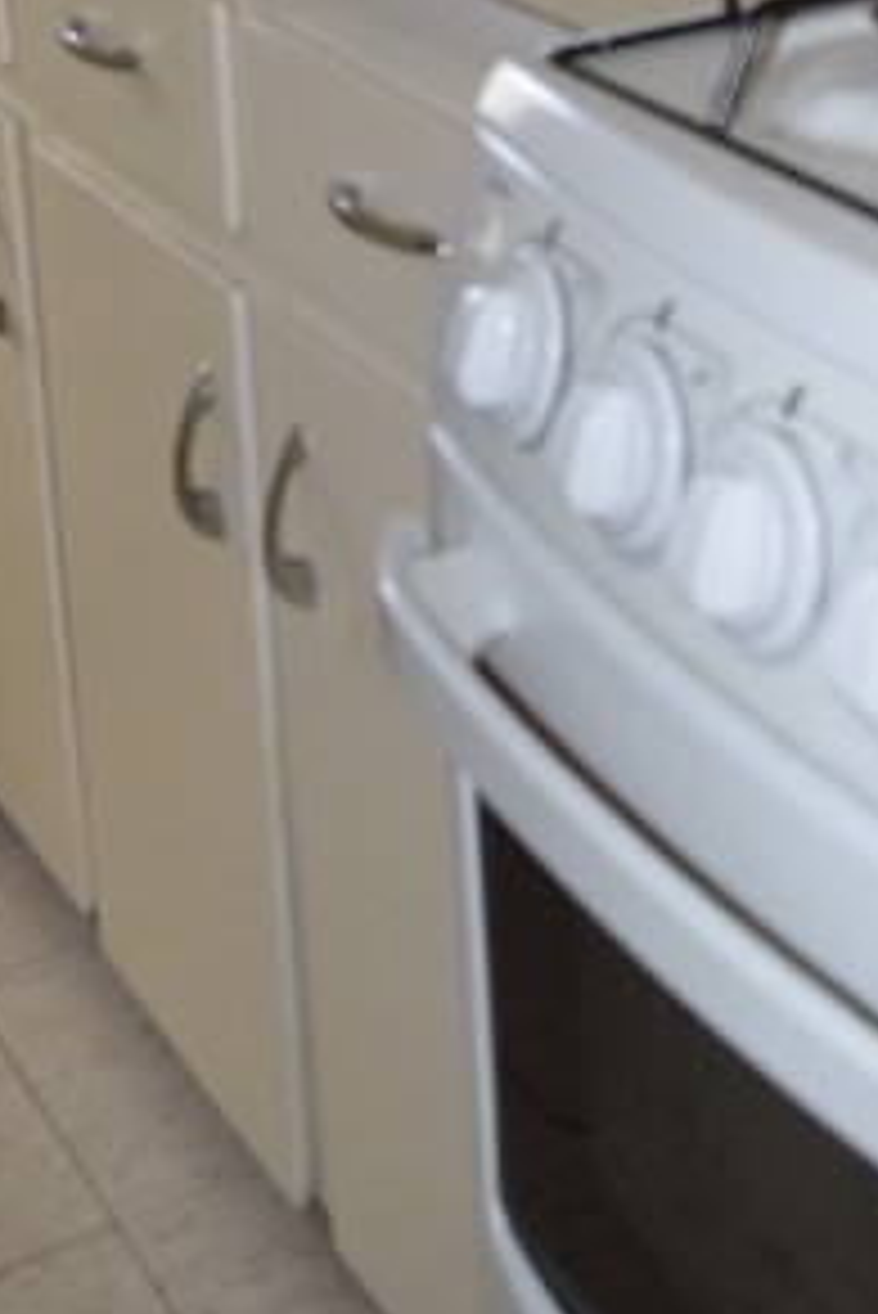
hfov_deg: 19.1
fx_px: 2594
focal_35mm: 71
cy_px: -153
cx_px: 617
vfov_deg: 26.1
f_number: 5
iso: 800
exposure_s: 1/100
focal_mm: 18
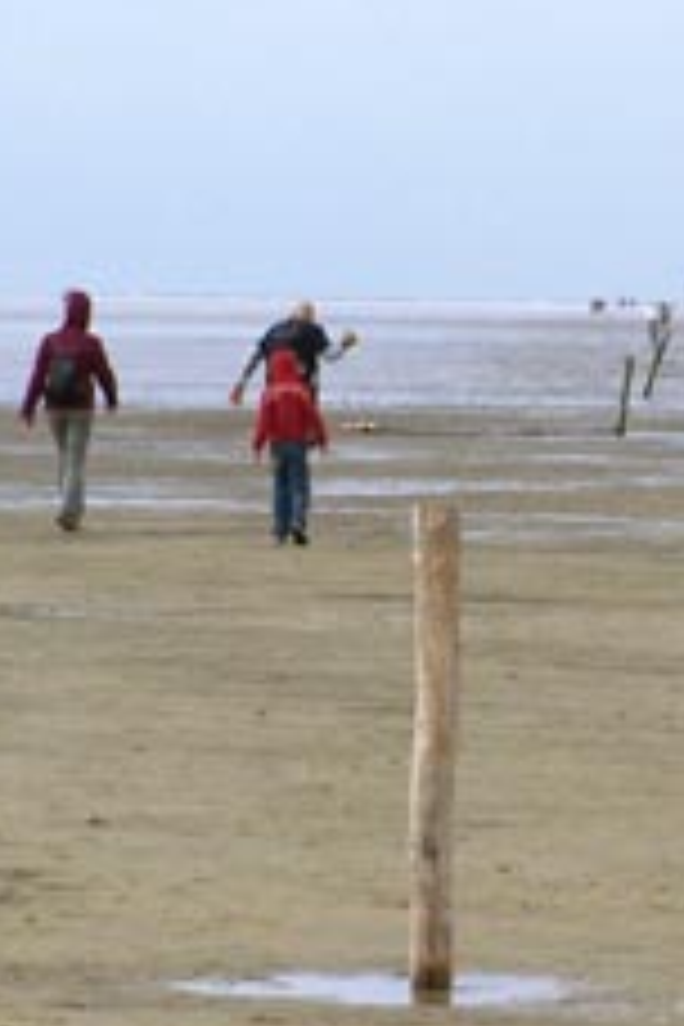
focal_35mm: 288
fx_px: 8207
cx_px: 893
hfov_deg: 4.8
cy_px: 378
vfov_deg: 7.2
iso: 64
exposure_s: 1/640
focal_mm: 23.1
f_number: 4.5
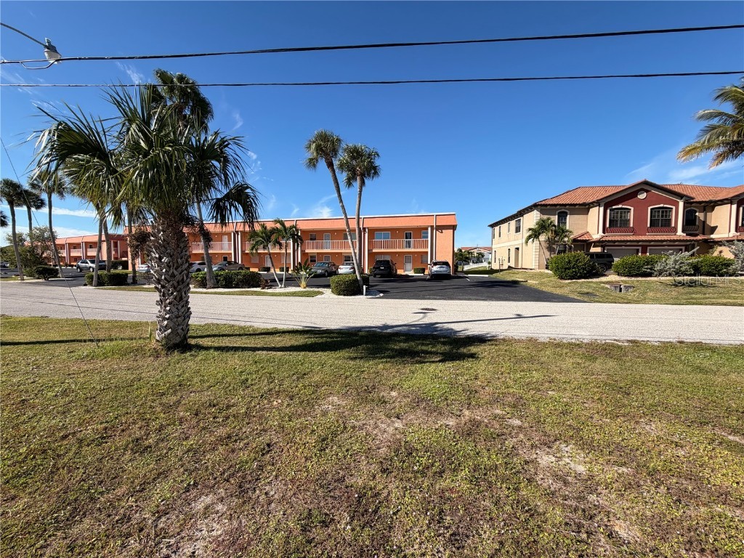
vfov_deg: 85.7
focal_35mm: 14
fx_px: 301
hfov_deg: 102.1
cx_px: 372
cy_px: 279
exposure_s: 1/770
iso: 20
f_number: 2.2
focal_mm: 2.22
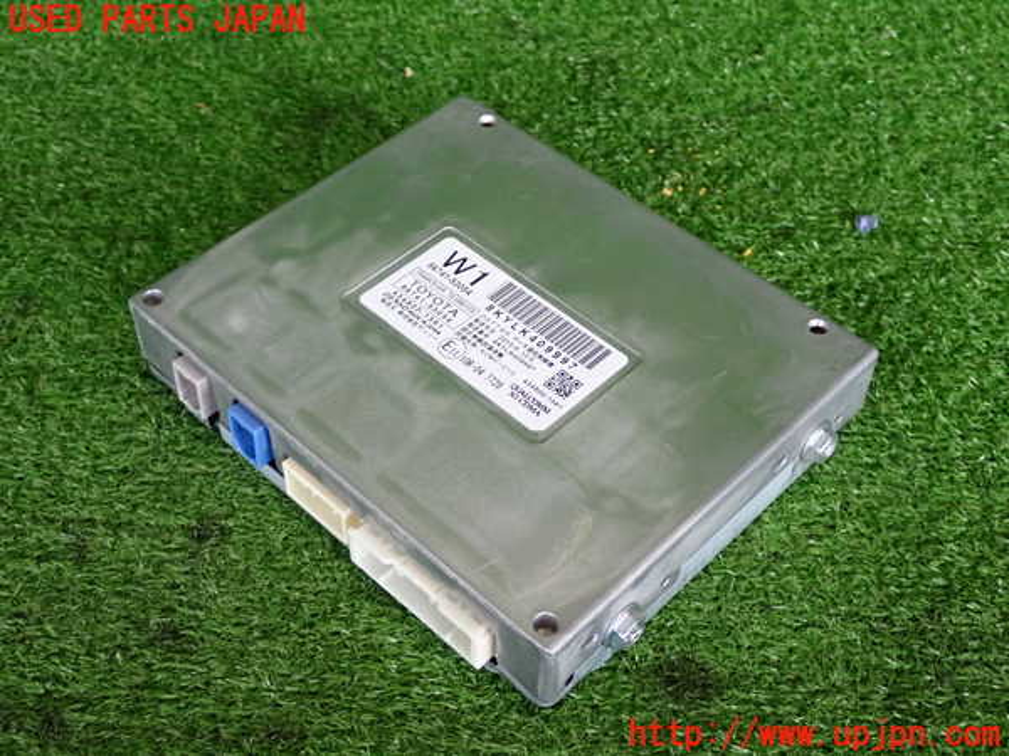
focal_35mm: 47
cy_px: 378
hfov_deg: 40.4
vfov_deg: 30.9
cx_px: 504
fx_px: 1370
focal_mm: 8.4
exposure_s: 1/50
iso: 400
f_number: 3.1
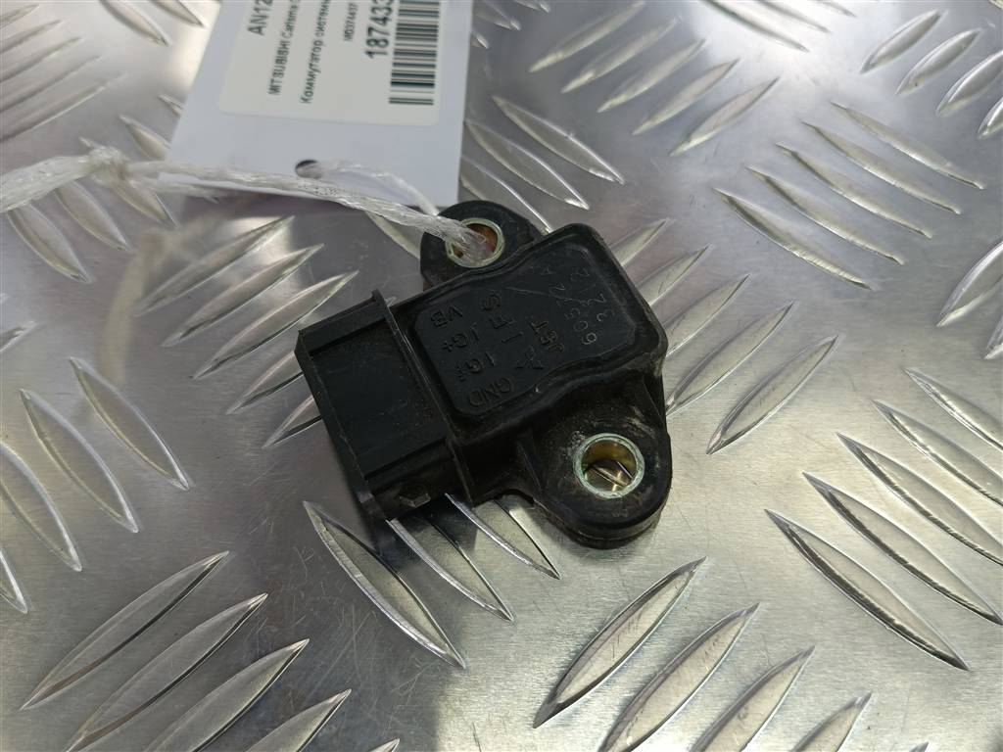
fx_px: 782
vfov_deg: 51.4
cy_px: 376
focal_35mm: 27
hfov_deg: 65.3
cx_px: 502
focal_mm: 4.11
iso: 99
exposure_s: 1/100
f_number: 1.6
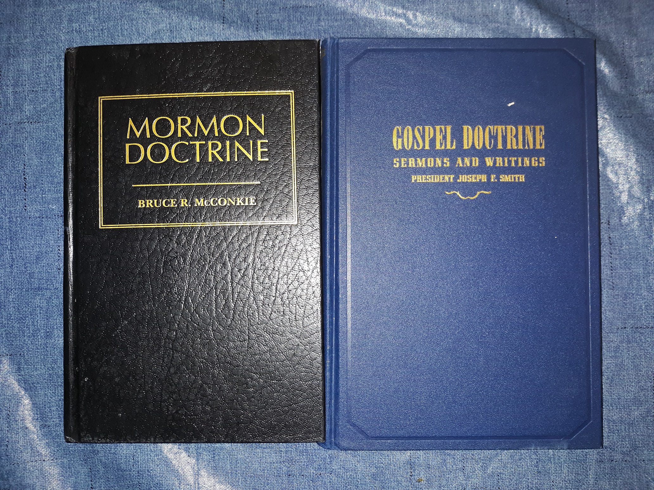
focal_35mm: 28
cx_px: 327
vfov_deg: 49.7
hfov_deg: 63.4
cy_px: 245
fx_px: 529
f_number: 1.7
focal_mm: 3.7
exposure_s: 1/40
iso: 64
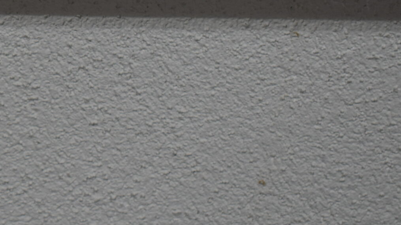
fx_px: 1896
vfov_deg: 6.8
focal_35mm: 178
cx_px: -82
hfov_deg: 11.8
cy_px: -59
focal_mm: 45
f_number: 5.6
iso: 220
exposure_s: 1/125
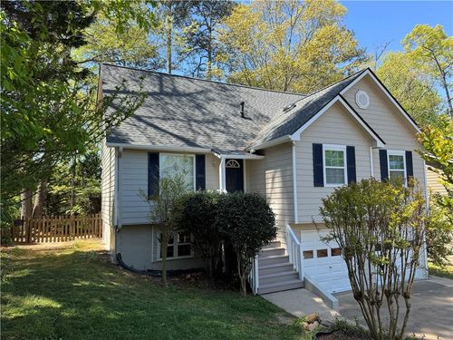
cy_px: 170
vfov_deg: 56.8
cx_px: 226
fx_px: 314
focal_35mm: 24
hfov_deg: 71.6
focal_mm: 6.76
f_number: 1.78
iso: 80
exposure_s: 1/1311
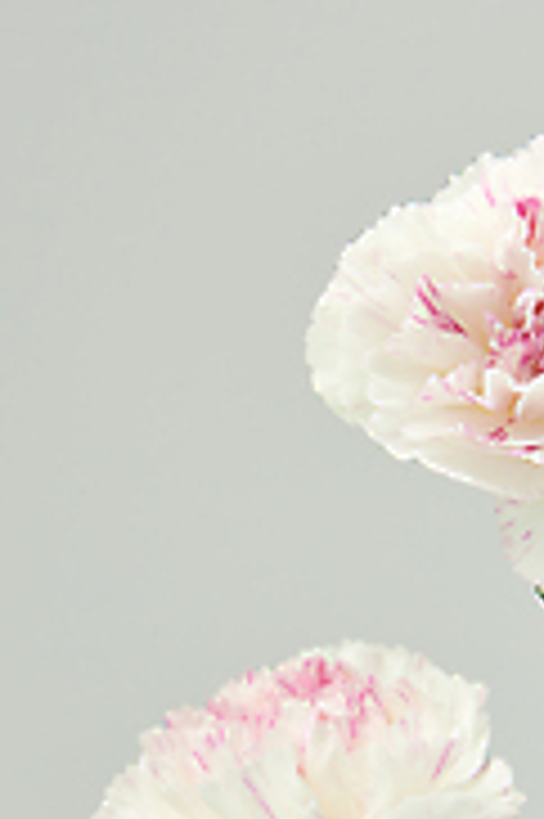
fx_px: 3247
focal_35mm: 143
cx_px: 384
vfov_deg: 14.3
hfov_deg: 9.6
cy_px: 662
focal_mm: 65
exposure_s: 1/125
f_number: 16
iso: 80
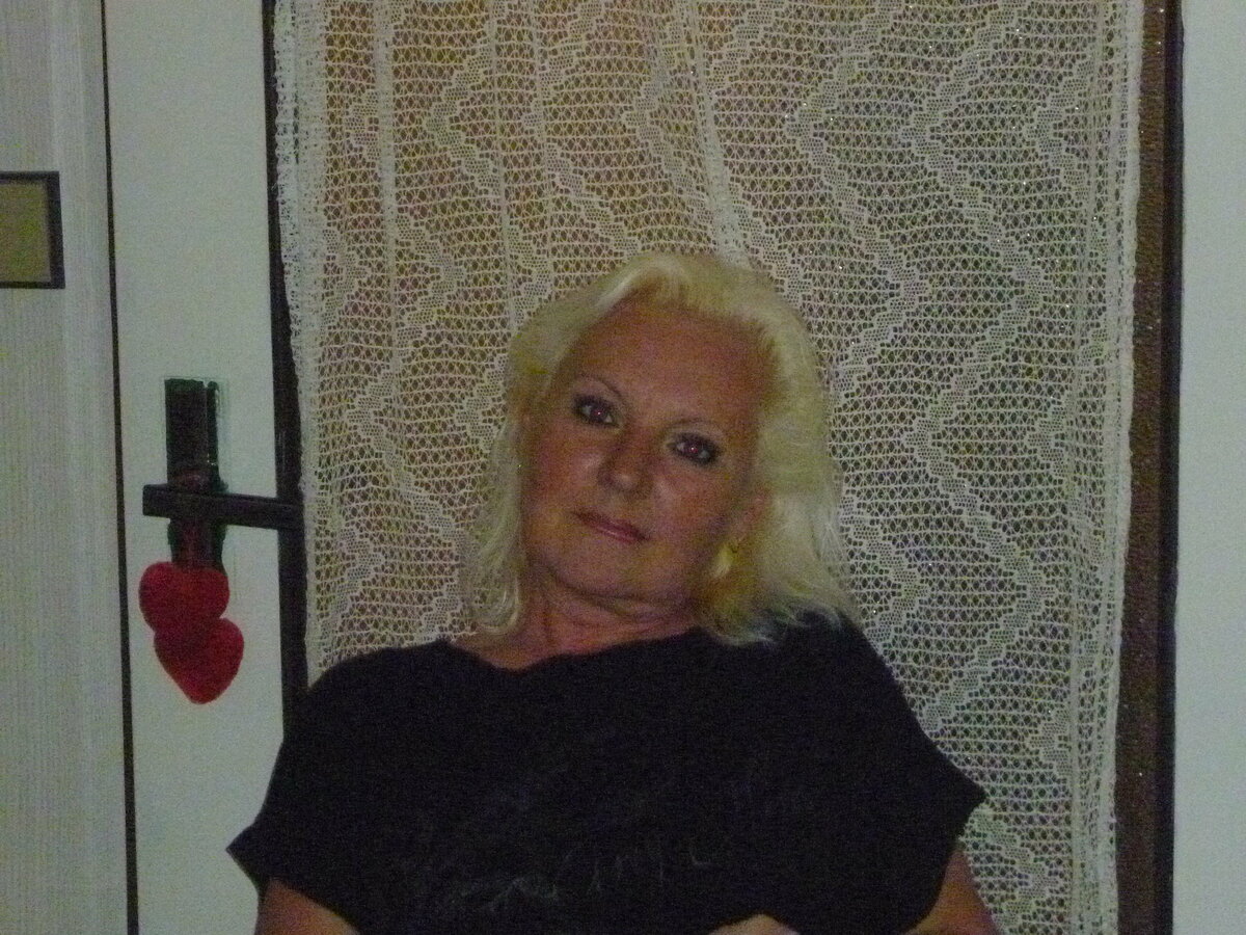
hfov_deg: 17.6
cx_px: 623
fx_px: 4031
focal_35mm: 112
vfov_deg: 13.2
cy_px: 468
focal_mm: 20
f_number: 6.5
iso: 1600
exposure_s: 1/60
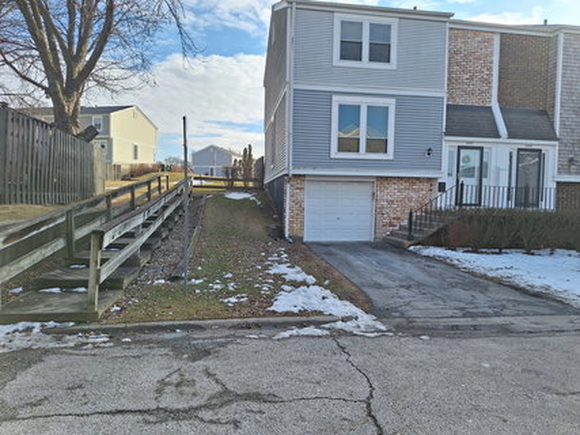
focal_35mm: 23
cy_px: 218
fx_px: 385
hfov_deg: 73.9
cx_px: 290
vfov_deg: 58.9
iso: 40
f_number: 1.8
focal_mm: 5.54
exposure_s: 1/1621
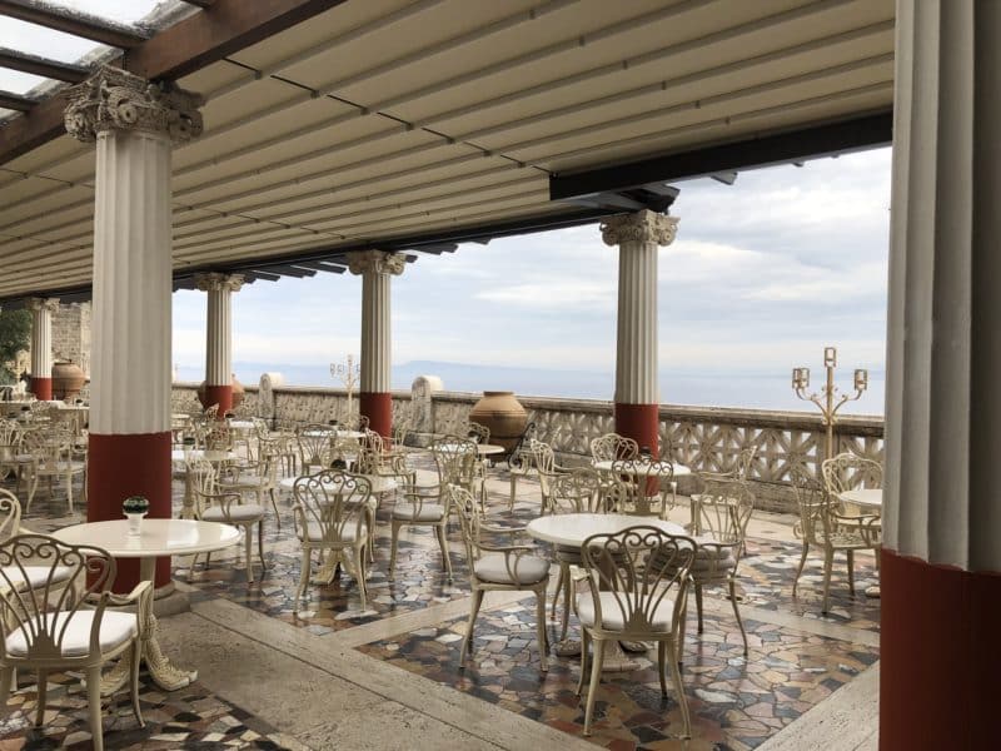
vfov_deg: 49.7
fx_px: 810
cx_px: 500
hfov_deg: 63.4
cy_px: 376
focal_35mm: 28
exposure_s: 1/571
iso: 20
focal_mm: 3.99
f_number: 1.8
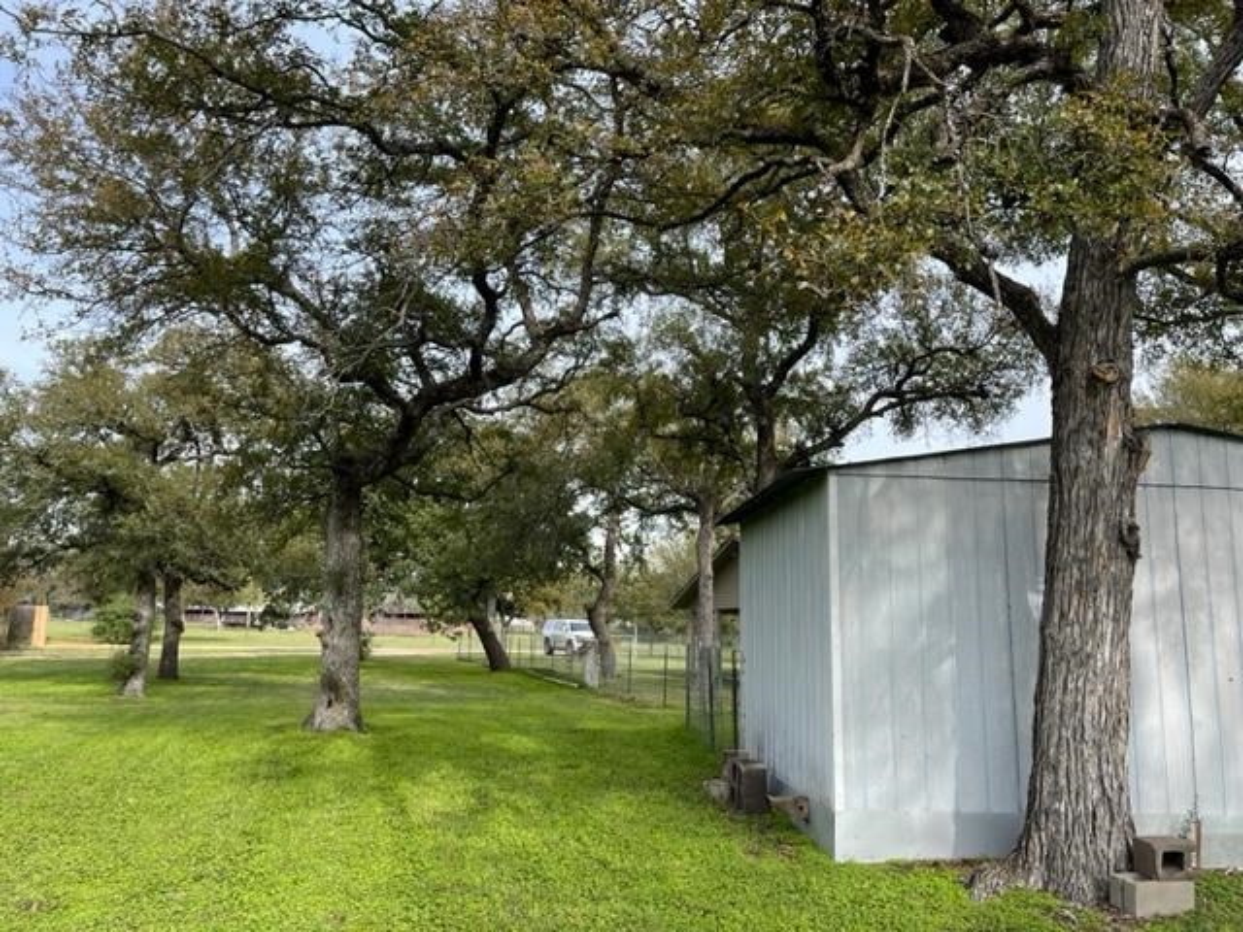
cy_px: 466
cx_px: 622
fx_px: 934
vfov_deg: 53.1
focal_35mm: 26
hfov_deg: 67.3
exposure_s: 1/1119
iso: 32
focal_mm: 5.1
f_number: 1.6
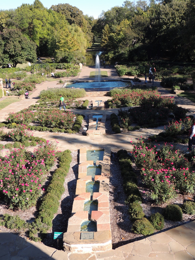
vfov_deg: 46.8
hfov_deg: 36.0
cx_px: 98
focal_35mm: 40
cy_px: 130
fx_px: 300
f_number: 3.3
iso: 100
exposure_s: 1/500
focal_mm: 7.1
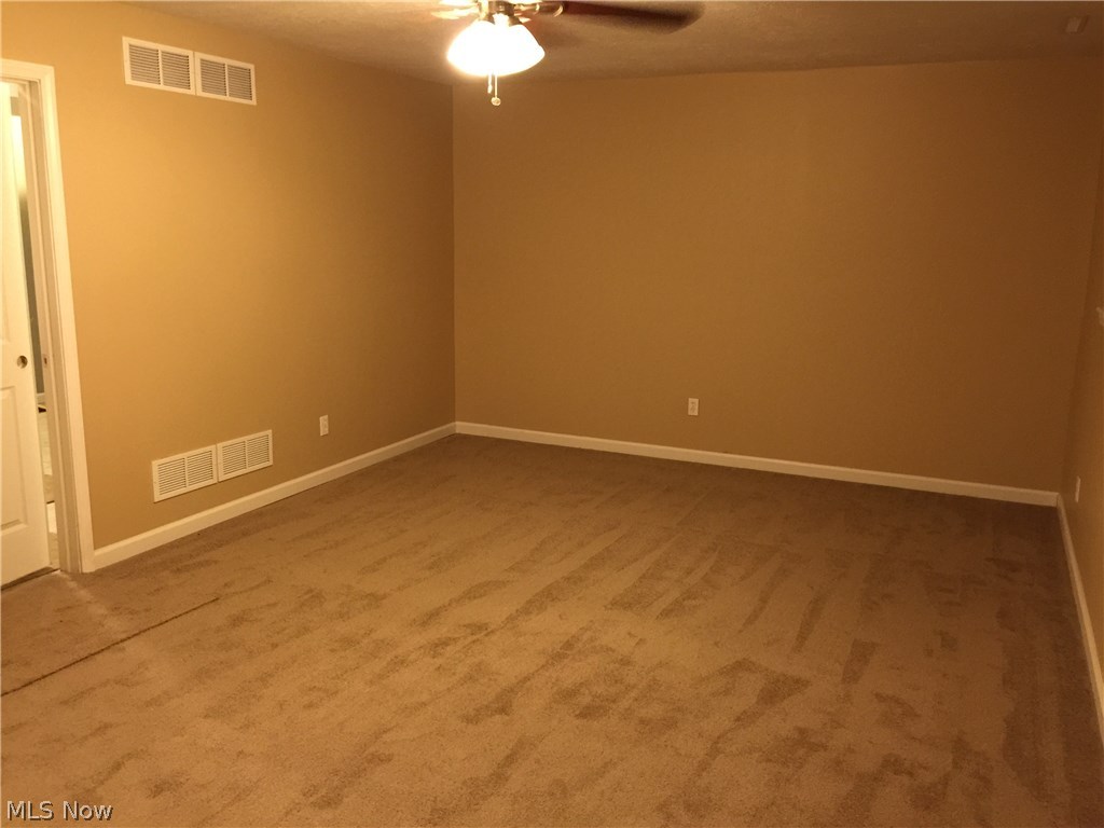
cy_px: 414
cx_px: 552
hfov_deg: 61.7
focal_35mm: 29
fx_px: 925
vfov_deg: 48.2
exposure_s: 1/8
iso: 125
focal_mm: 4.15
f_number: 2.2
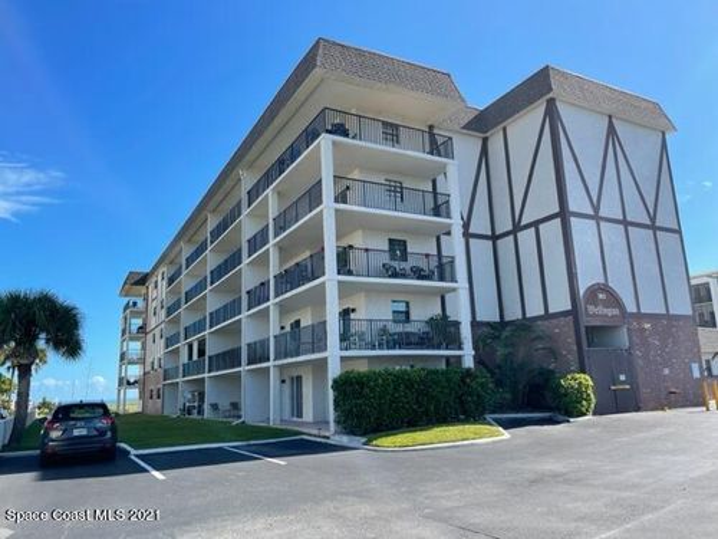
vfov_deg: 53.1
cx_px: 359
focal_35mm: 26
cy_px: 270
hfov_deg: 67.3
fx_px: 539
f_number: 1.6
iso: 32
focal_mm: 5.1
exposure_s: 1/2165
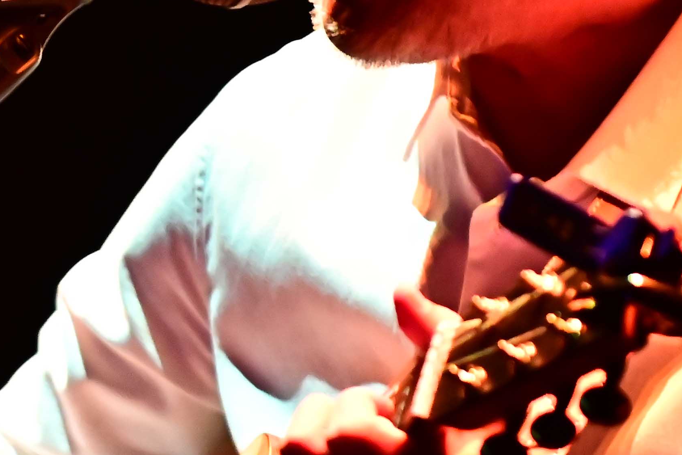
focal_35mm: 978
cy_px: 433
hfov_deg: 2.1
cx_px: -209
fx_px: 18530
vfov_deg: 1.4
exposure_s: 1/125
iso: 4000
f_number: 2.8
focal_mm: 200
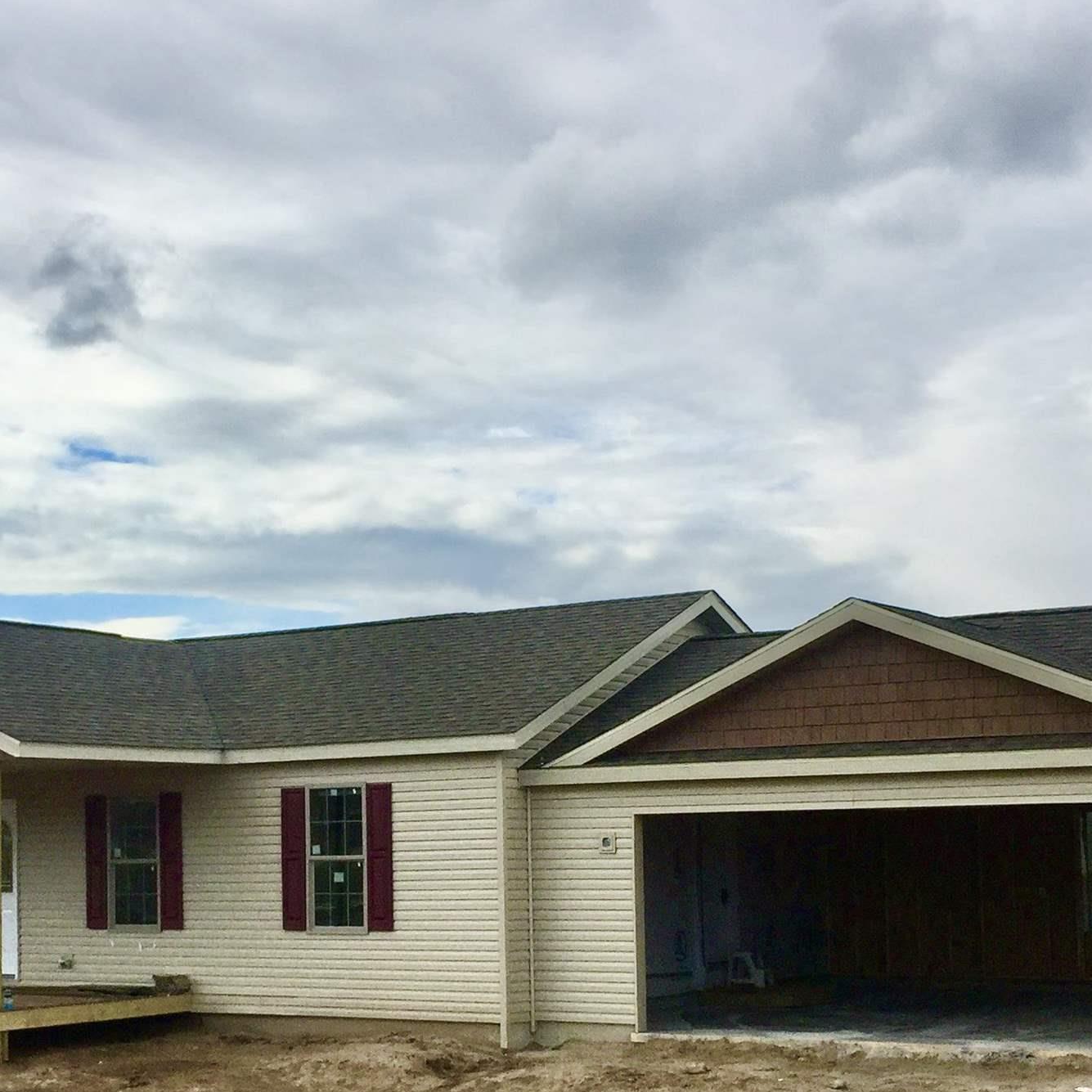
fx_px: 2106
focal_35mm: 59
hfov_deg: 29.0
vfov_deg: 28.8
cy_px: 744
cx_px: 405
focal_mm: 4.15
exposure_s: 1/2825
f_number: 2.2
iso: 32
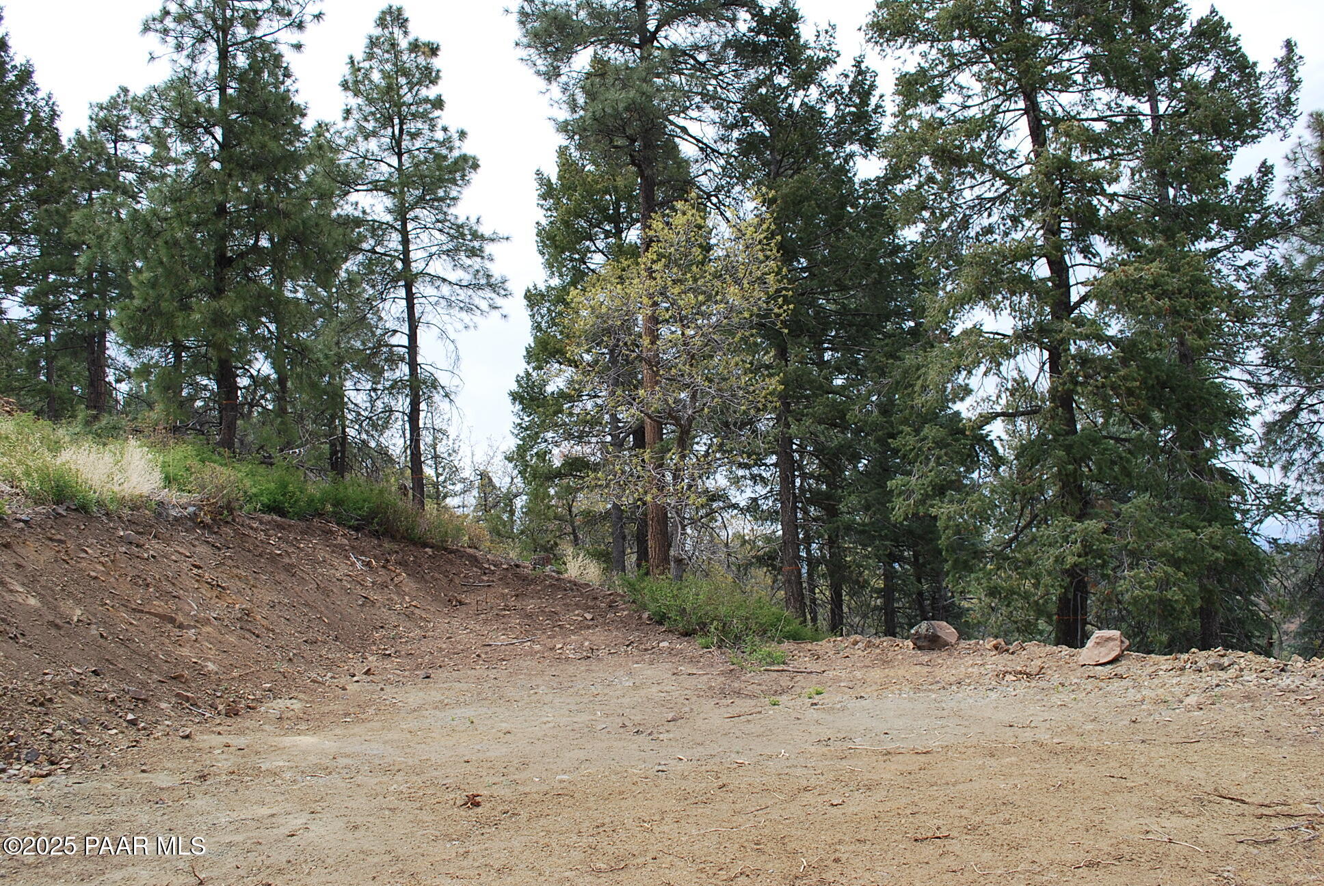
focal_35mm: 30
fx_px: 1105
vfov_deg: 43.7
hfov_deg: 61.9
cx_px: 662
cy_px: 443
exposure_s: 1/200
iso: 100
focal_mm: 20
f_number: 7.1
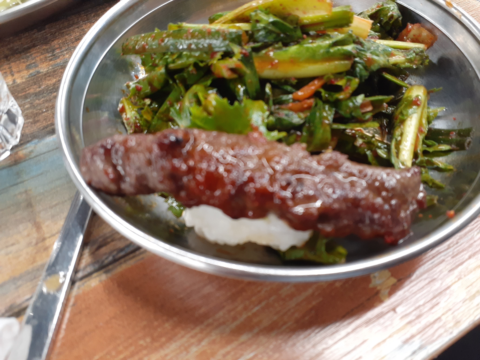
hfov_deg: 65.3
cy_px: 180
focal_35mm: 27
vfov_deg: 51.4
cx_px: 240
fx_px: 374
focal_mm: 3.6
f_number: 1.9
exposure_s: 1/24
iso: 250
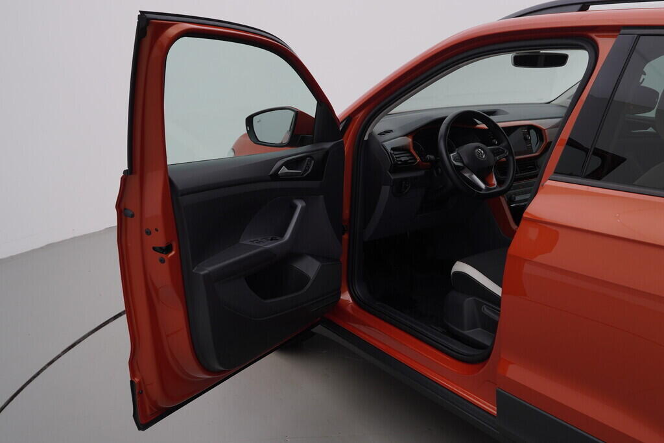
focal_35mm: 36
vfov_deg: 36.9
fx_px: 664
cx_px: 332
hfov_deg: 53.1
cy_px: 222
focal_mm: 24
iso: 125
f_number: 4.5
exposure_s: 1/100
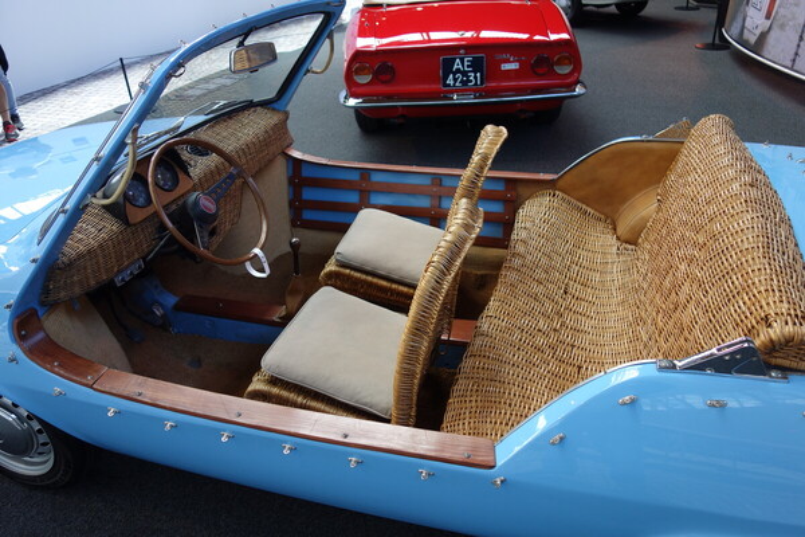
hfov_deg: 65.5
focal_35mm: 28
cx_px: 402
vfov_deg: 46.4
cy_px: 268
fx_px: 626
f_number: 2.5
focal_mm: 10.4
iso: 125
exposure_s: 1/100
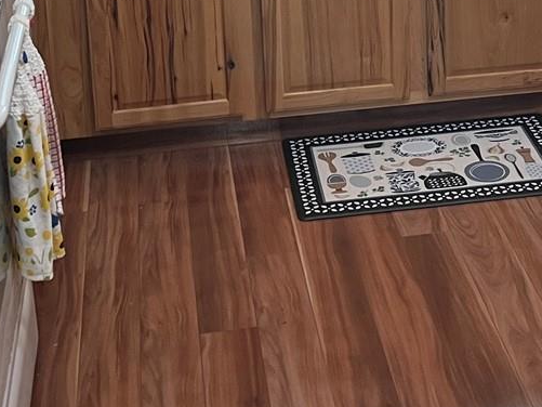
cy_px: -163
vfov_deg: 16.5
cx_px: 352
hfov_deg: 23.5
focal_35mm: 83
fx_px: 1300
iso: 80
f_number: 1.6
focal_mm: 5.1
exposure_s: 1/60
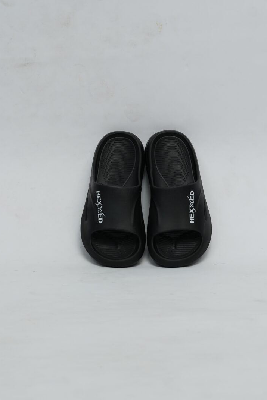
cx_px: 139
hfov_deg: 9.7
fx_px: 1580
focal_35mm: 142
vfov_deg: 14.5
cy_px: 203
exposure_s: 1/250
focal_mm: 85
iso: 500
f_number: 5
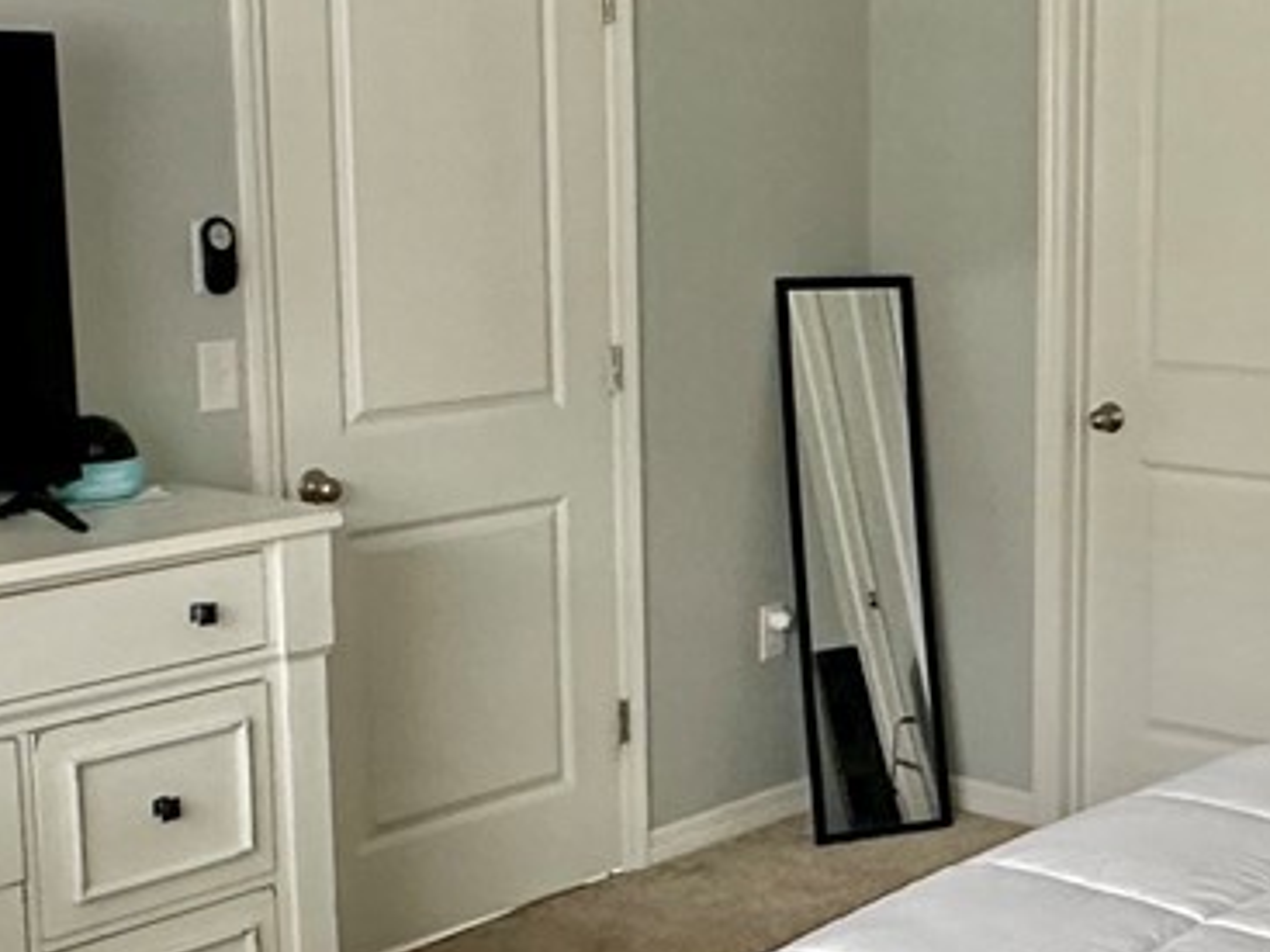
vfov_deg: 24.0
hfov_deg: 31.6
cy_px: 436
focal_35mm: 61
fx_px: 2237
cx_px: 792
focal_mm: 2.22
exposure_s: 1/60
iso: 500
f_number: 2.2
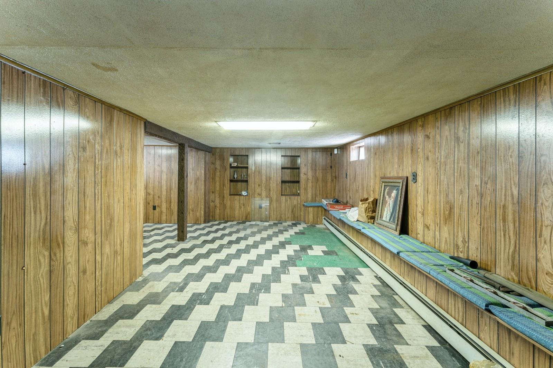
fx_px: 215
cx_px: 276
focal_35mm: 14
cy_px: 184
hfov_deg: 104.3
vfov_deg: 81.2
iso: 100
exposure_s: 13
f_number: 13
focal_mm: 14
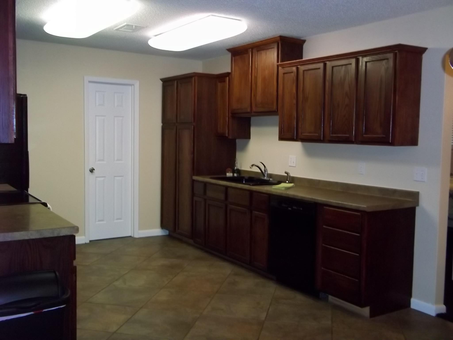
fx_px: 471
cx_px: 226
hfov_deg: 51.4
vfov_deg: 39.7
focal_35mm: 36
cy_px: 170
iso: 320
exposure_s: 1/30
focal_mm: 6.5
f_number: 3.1
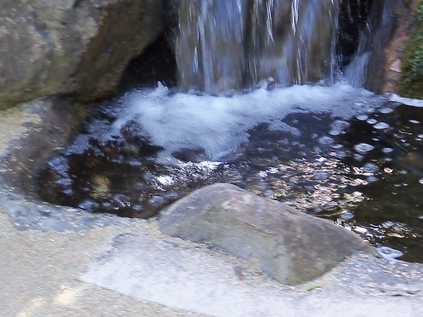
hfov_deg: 19.3
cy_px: 20
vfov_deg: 15.2
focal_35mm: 96
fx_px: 1173
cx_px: 501
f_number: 3.5
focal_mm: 6.2
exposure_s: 1/40
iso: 125
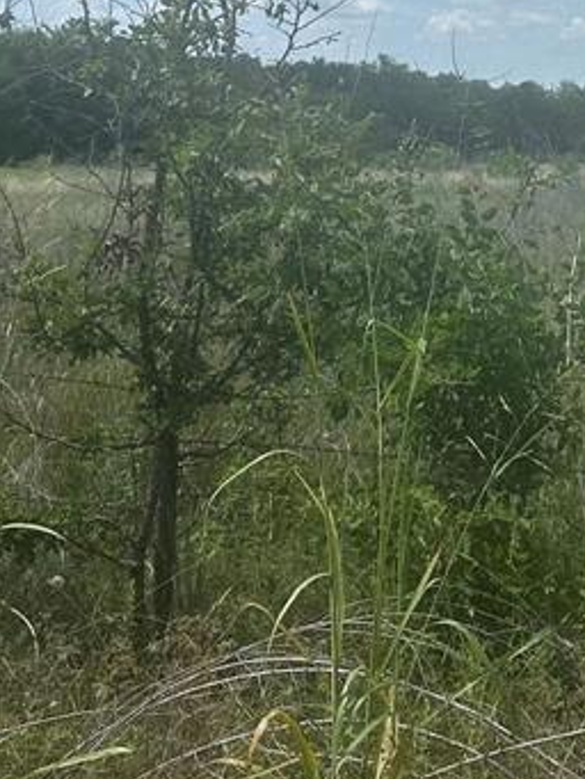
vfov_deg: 25.7
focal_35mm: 72
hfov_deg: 19.2
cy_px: 9
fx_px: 1621
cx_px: 724
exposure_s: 1/5525
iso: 80
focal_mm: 6.86
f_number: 1.78
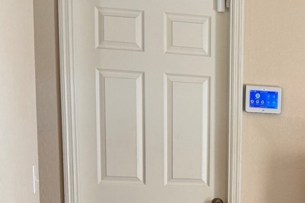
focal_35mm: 94
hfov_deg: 20.6
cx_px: 337
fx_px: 796
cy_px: 266
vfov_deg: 14.0
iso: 250
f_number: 1.78
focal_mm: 6.76
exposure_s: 1/60
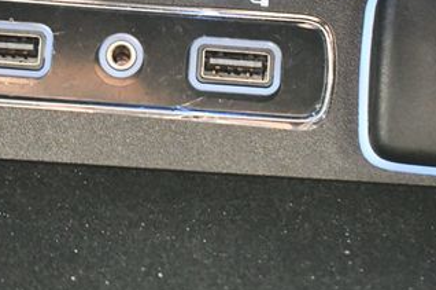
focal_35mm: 135
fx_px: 1633
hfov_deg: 15.2
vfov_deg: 10.1
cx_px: 204
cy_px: 29
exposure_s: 1/60
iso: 9000
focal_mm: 45
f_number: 5
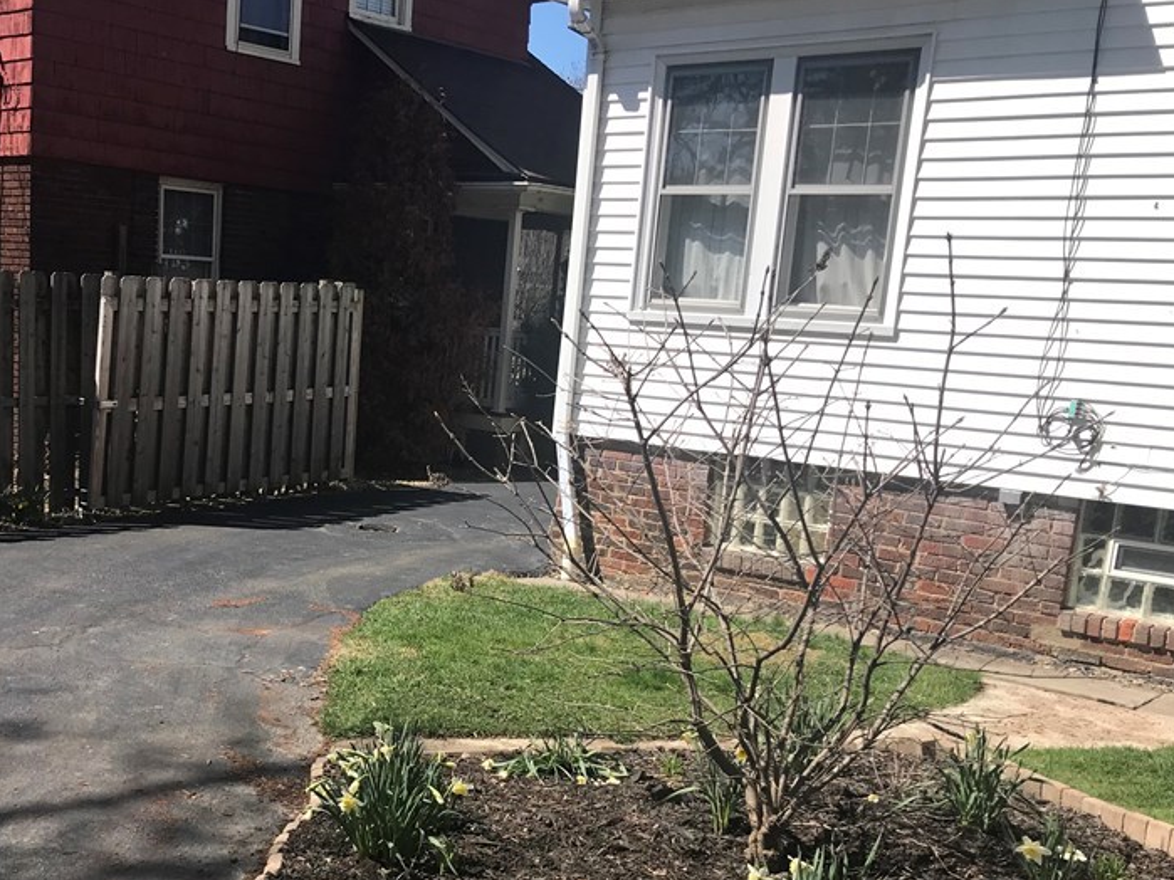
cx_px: 346
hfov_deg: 44.8
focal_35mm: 41
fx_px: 1390
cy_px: 584
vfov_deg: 34.8
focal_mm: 3.99
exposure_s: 1/1742
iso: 20
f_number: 1.8
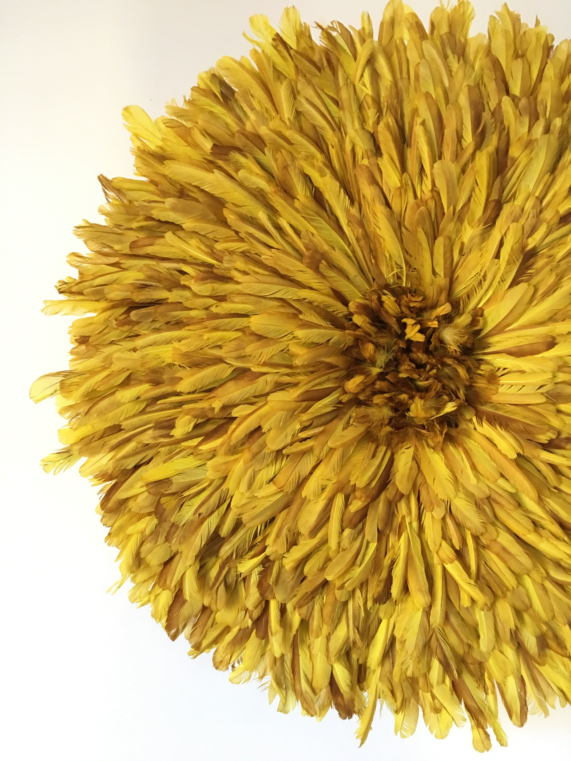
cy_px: 380
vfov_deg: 61.7
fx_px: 638
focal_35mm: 29
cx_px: 286
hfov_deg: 48.2
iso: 80
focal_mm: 4.15
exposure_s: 1/17
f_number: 2.2
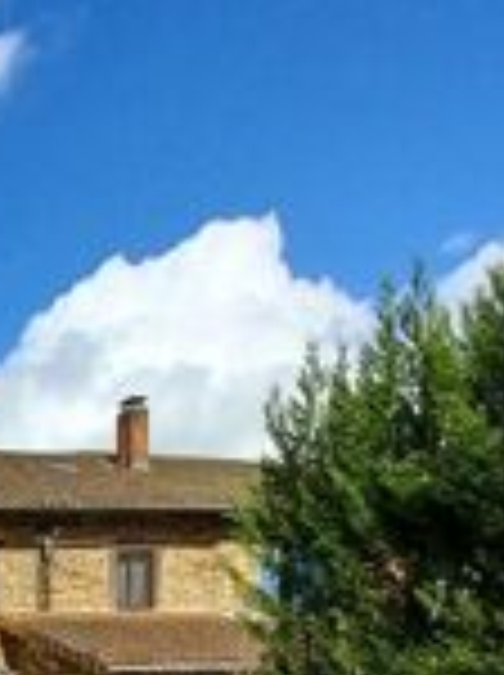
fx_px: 720
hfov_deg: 30.8
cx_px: -140
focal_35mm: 37
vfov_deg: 41.1
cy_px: 727
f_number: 2.2
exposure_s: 1/1645
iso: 40
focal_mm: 1.42
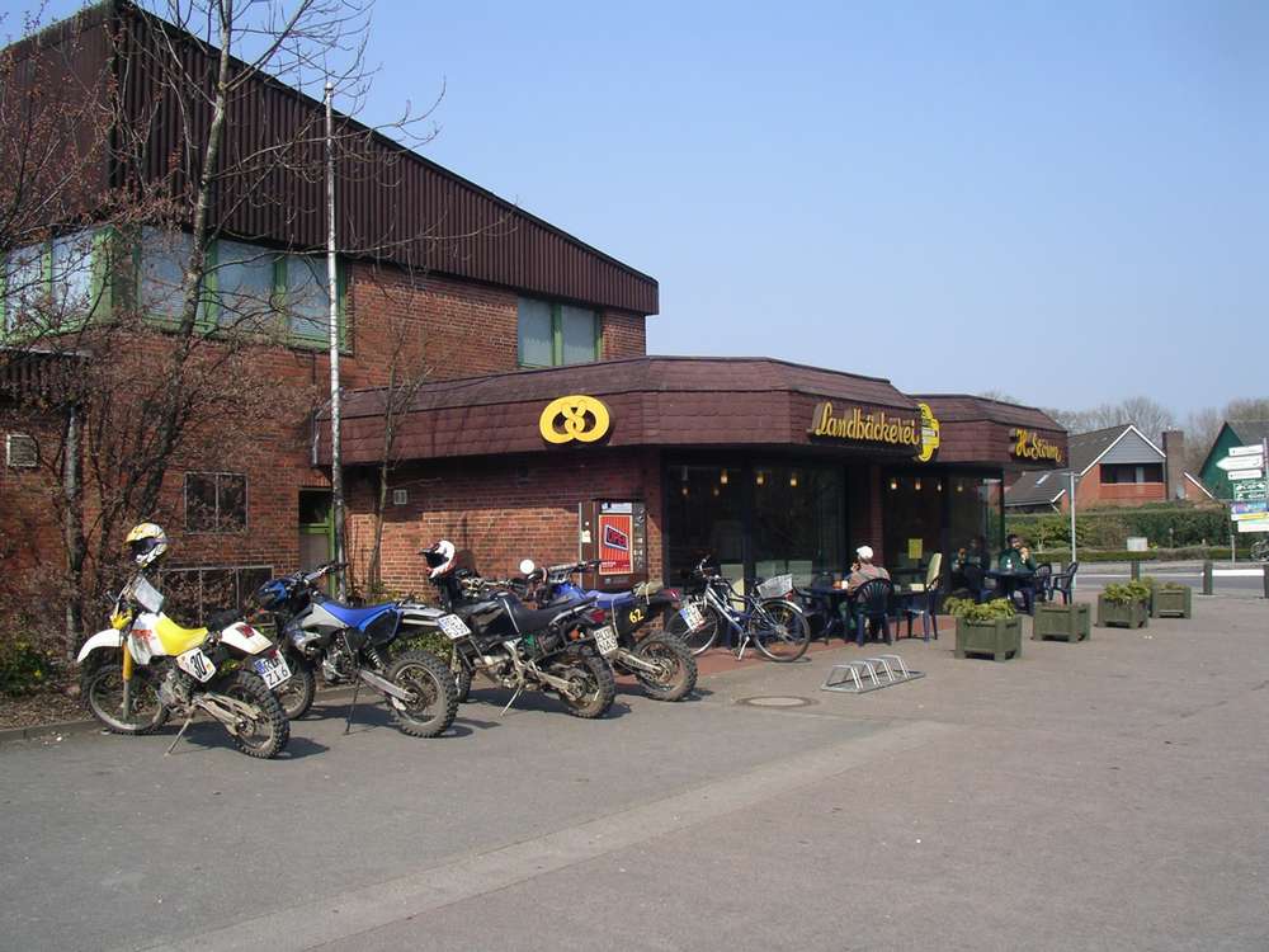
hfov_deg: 50.1
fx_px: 1356
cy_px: 476
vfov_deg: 38.7
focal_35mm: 37
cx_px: 634
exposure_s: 1/125
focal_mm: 5.7
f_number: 6.9
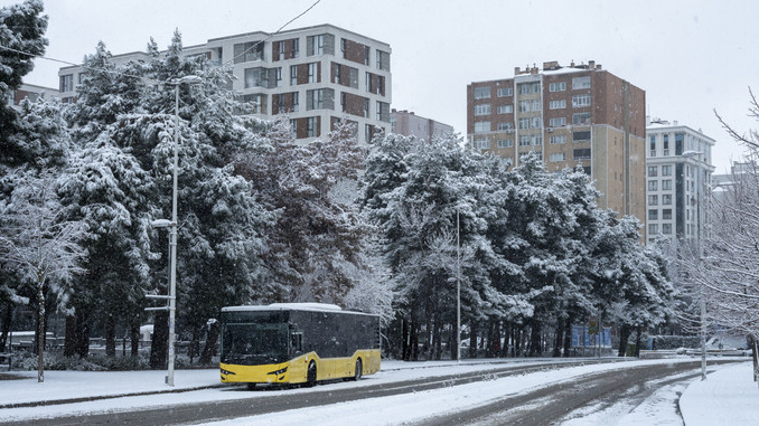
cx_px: 378
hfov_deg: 37.2
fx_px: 1127
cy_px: 237
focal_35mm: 56
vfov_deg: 21.4
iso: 1000
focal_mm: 64
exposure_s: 1/200
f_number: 10
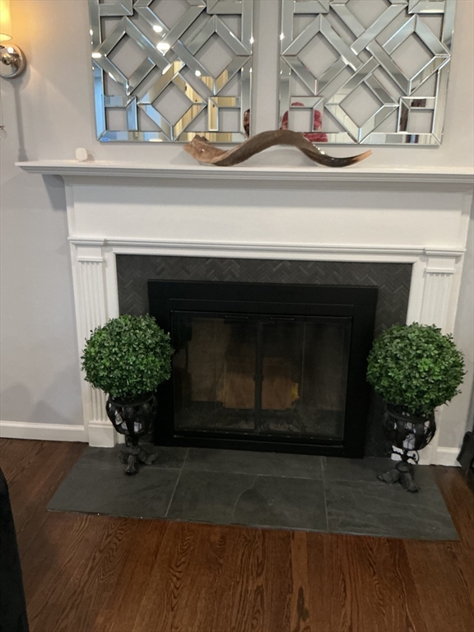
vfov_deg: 61.7
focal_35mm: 29
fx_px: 529
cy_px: 316
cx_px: 237
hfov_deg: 48.2
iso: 100
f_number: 1.8
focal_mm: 3
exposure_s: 1/50
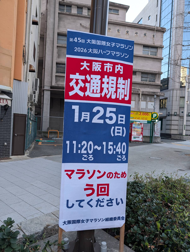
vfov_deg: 71.5
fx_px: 175
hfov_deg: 56.9
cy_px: 126
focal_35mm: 24
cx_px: 95
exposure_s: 1/136
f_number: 1.68
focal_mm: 6.9
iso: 48
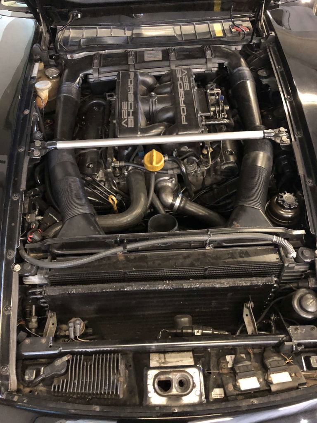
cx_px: 158
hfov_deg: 49.7
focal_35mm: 28
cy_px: 212
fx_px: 342
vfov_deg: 63.4
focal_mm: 3.99
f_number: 1.8
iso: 100
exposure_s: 1/4
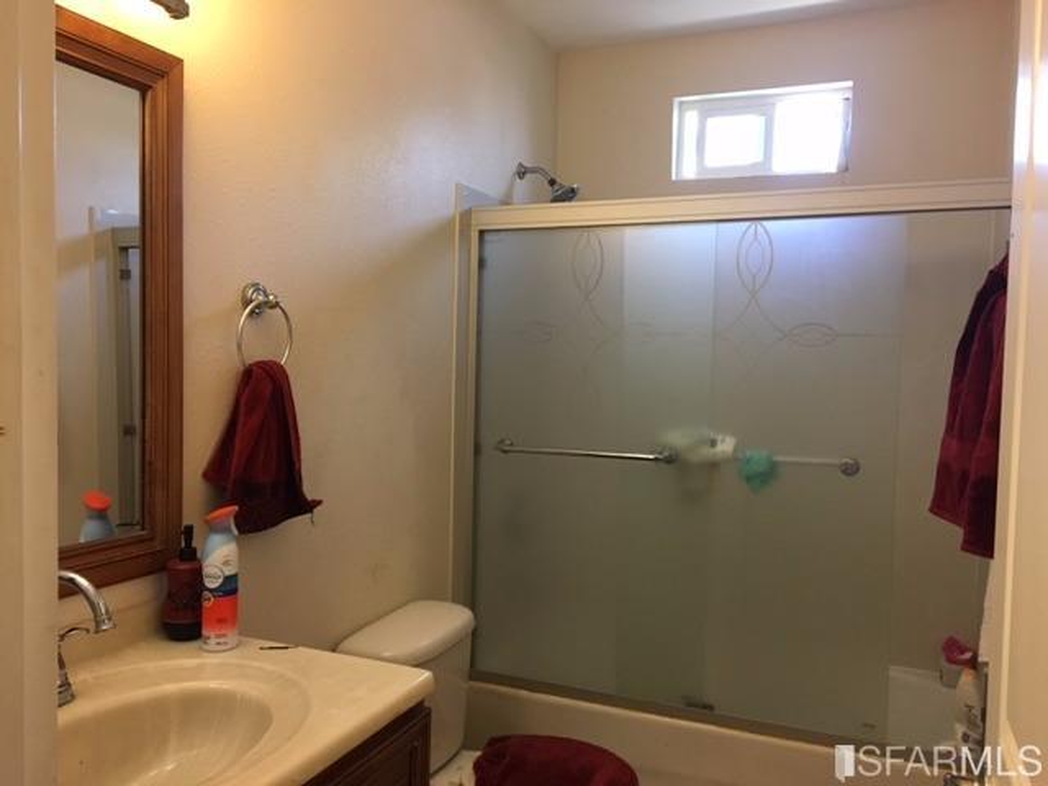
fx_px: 878
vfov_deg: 48.2
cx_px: 524
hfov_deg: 61.7
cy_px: 393
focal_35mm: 29
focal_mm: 4.15
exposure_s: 1/30
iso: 125
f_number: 2.2
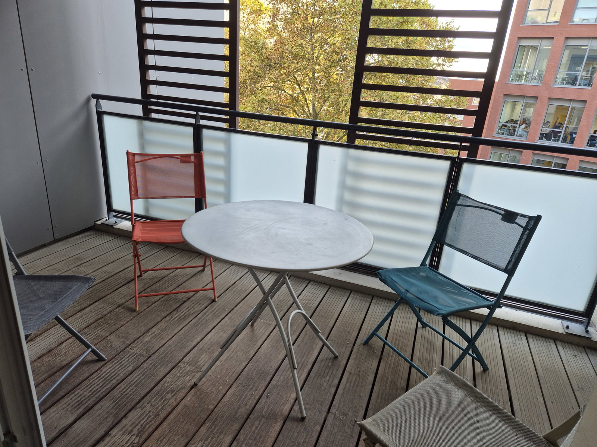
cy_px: 224
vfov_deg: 58.9
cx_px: 298
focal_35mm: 23
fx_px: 397
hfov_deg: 73.9
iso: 50
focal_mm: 5.4
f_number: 1.8
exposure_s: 1/180
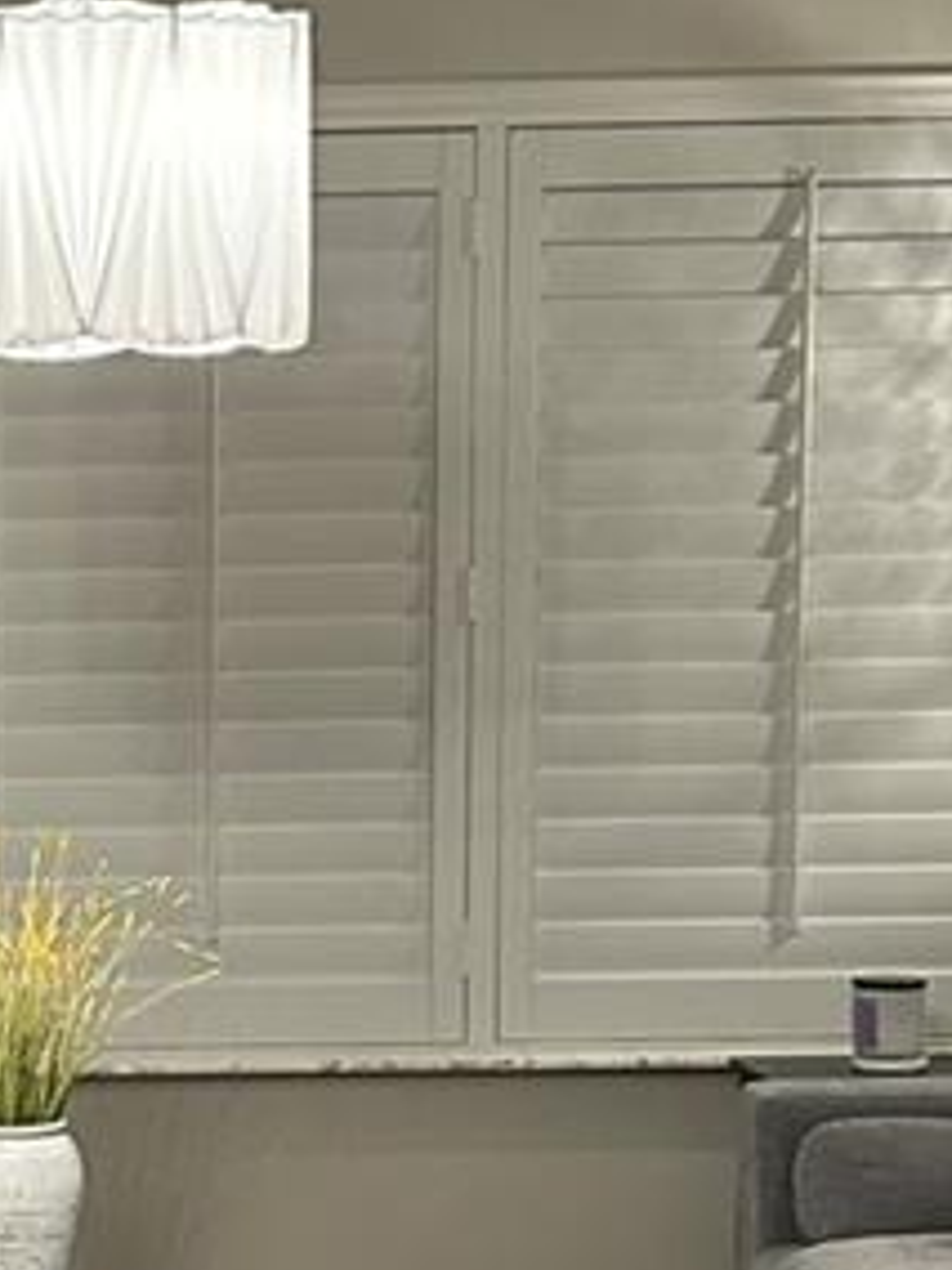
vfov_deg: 17.8
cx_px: -308
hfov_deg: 13.0
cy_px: 948
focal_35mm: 110
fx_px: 4034
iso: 250
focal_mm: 5.7
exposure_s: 1/60
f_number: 1.5
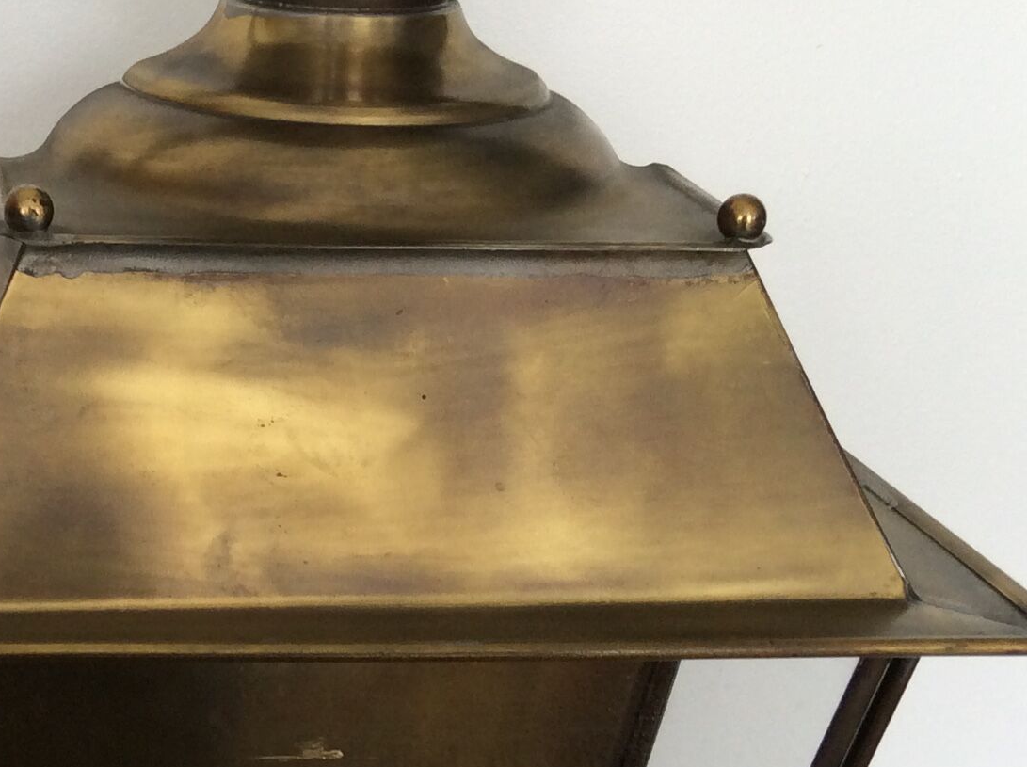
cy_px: 548
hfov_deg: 25.3
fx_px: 2252
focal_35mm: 76
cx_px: 214
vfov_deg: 19.2
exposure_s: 1/33
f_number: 2.4
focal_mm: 3.3
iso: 40
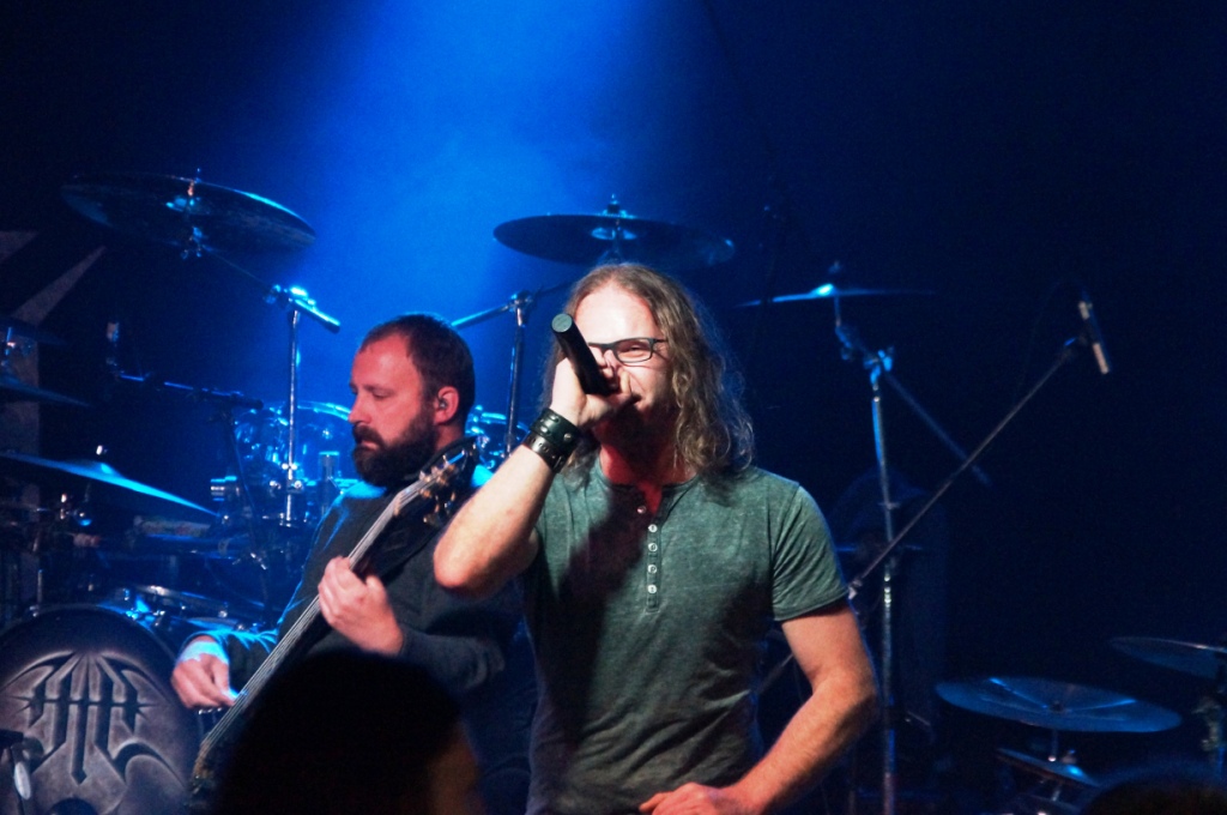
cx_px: 614
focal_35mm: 195
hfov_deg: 10.6
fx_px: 6638
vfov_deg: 7.0
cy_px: 408
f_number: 5.6
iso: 3200
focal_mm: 130
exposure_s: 1/30
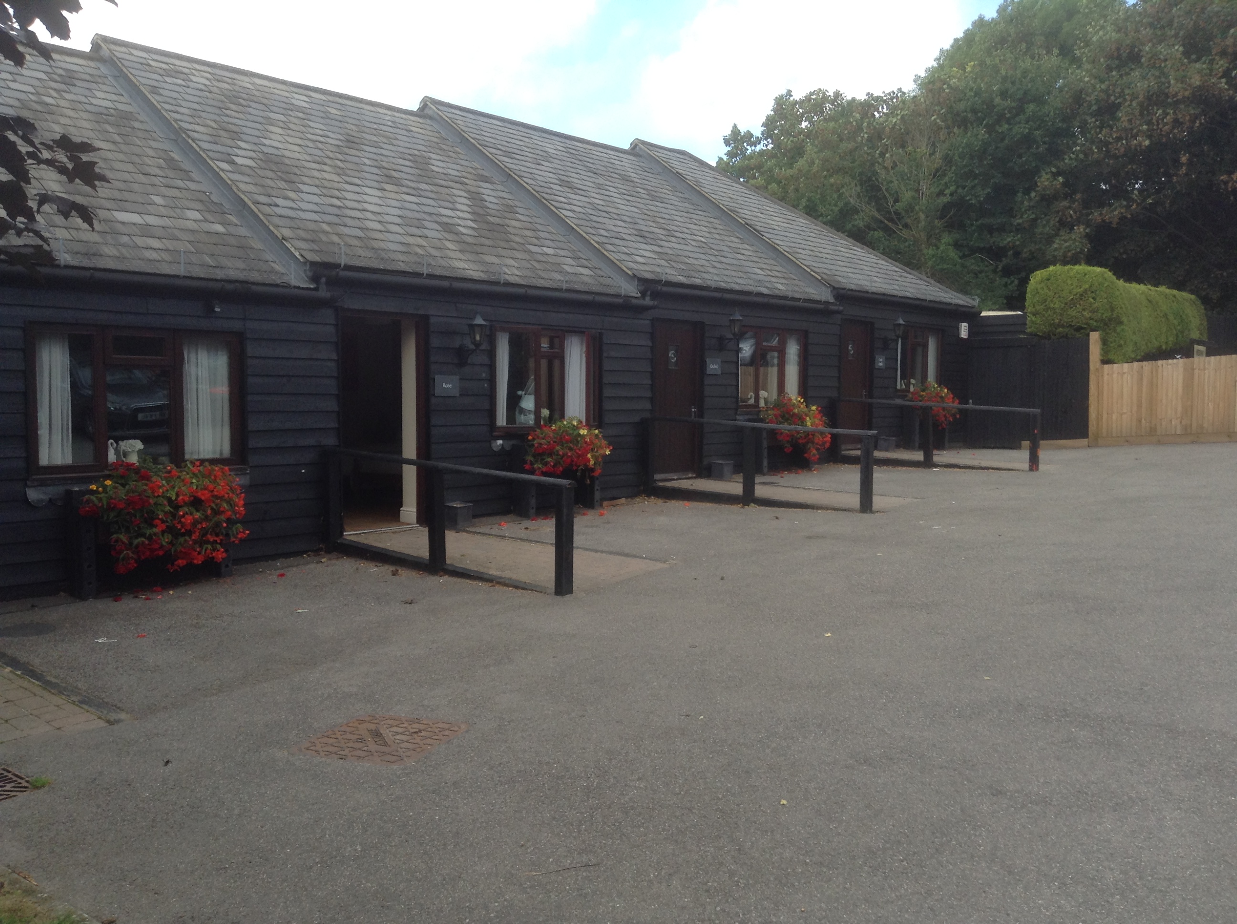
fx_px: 1178
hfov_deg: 55.4
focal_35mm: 33
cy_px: 462
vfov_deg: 42.8
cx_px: 618
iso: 25
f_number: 2.4
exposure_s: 1/384
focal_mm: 3.3
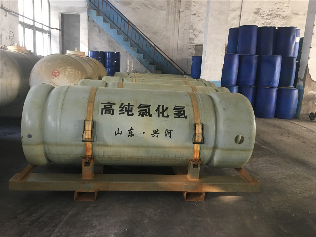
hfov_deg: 61.7
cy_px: 118
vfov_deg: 48.2
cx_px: 158
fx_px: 265
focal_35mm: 29
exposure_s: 1/33
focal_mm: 4.15
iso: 160
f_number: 2.2
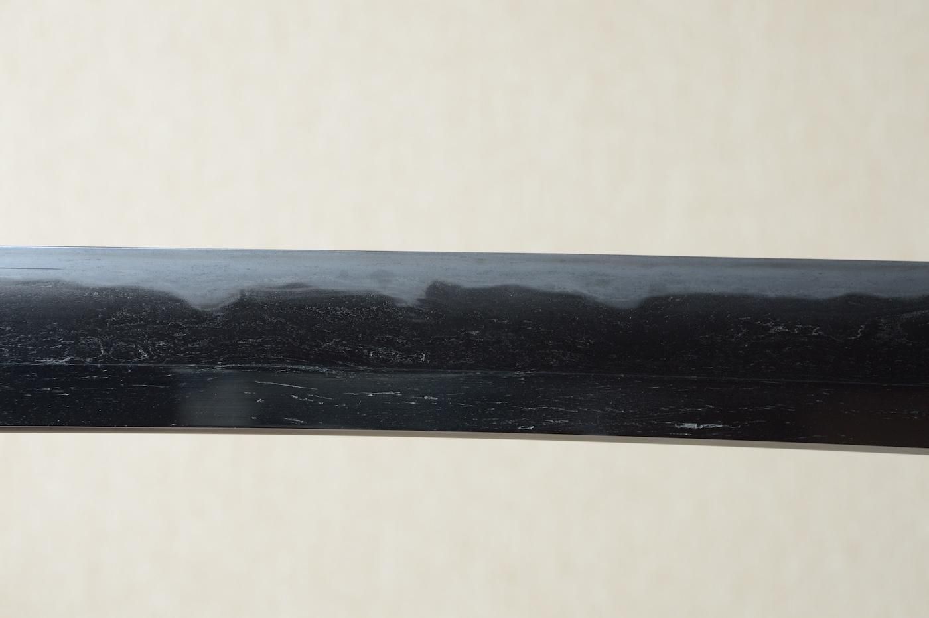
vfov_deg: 9.6
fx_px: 3674
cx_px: 464
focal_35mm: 142
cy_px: 309
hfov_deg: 14.4
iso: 400
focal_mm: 95
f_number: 11
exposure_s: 1/2
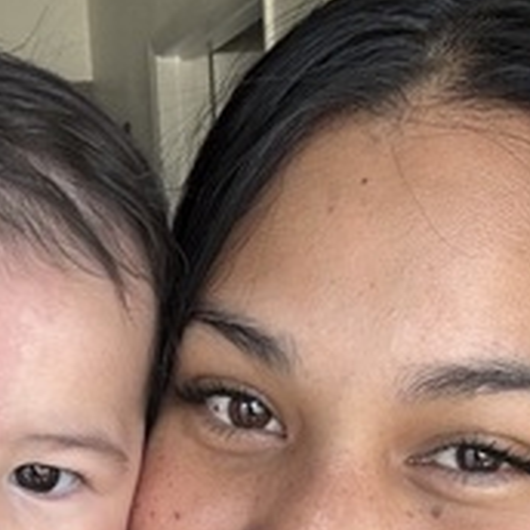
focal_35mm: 77
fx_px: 1334
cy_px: 653
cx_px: 168
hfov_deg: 22.4
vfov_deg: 20.8
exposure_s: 1/120
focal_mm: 2.69
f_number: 1.9
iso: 80
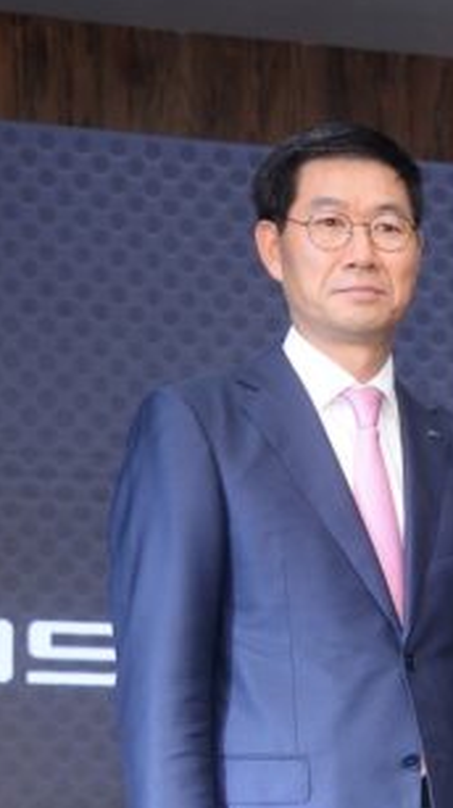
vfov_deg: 17.1
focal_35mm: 122
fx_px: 2613
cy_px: 863
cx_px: 893
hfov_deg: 9.3
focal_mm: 34
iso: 800
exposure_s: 1/125
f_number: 5
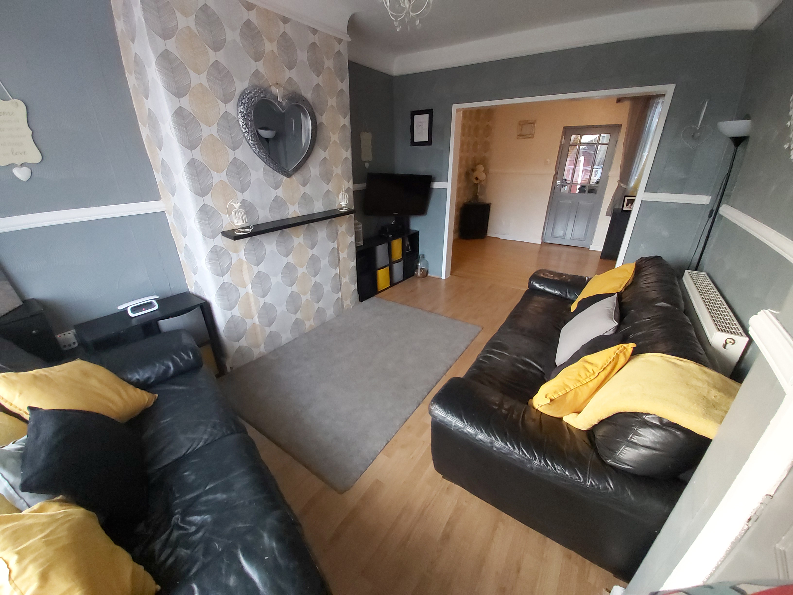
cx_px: 396
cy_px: 298
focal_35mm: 13
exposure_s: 1/25
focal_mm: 1.42
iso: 200
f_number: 2.2
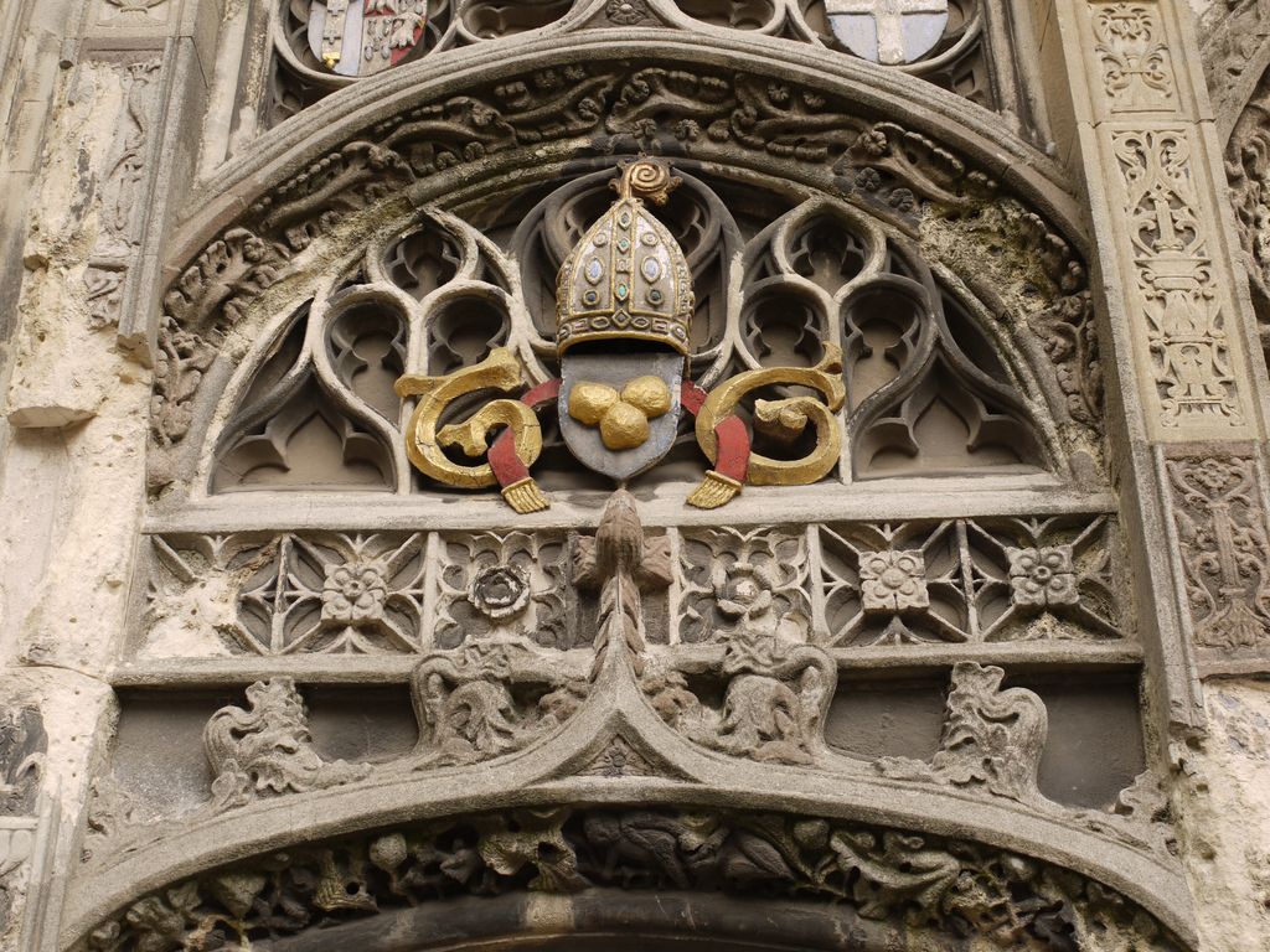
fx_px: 1834
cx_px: 635
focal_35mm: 50
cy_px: 476
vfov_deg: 29.1
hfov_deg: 38.2
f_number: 5.6
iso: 100
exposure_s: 1/80
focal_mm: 25
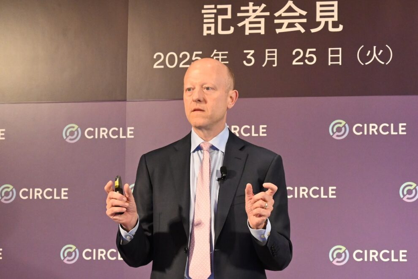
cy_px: 140
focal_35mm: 75
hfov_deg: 27.0
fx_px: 871
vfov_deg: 18.2
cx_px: 209
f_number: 6.3
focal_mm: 50
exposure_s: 1/125
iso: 3200
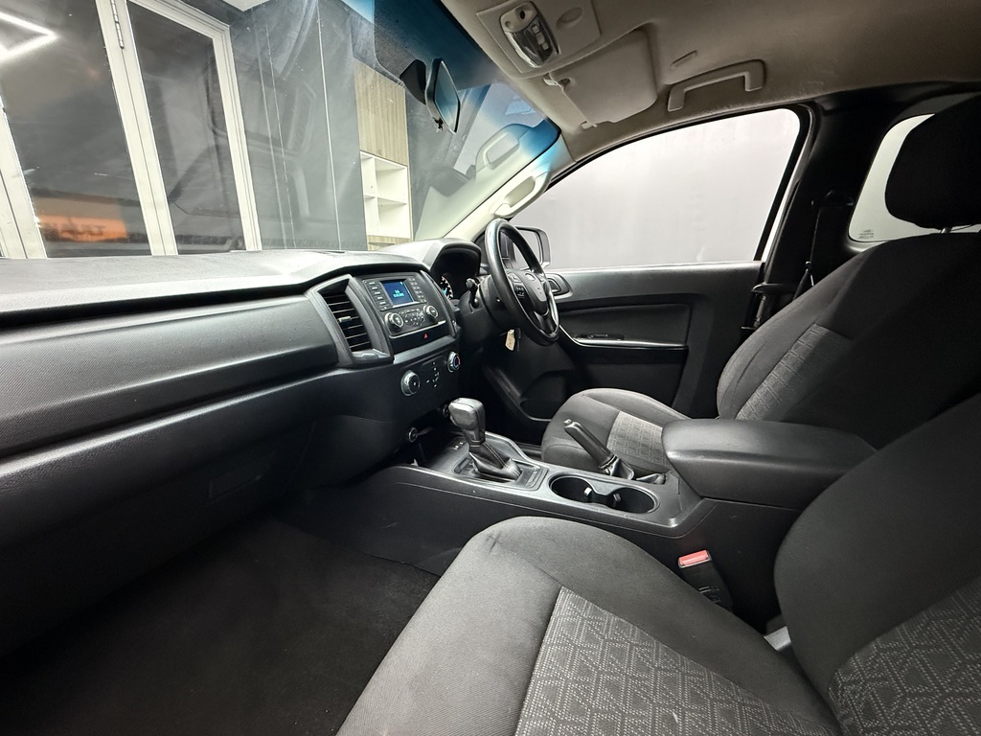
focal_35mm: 14
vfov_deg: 85.7
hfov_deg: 102.1
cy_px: 368
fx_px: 397
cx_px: 490
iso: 1000
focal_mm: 2.22
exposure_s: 1/33
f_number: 2.2
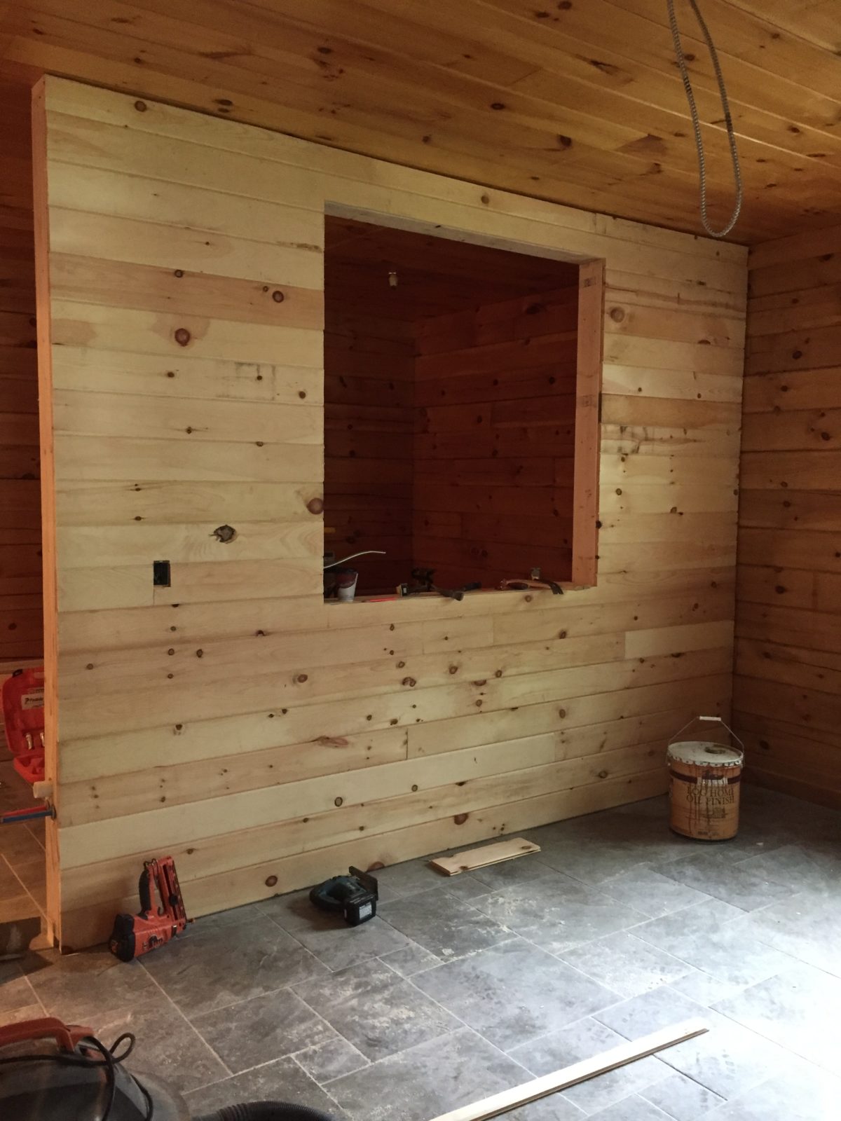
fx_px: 939
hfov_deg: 48.2
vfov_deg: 61.7
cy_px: 560
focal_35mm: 29
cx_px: 420
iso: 250
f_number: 2.2
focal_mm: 4.15
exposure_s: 1/15
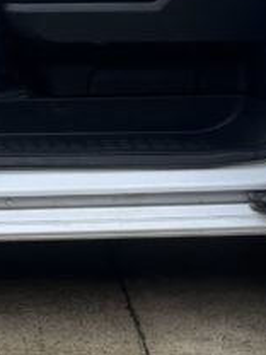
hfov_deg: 11.3
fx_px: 1311
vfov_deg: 14.6
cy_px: -135
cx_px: -90
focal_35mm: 128
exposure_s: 1/122
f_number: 1.6
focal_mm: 5.1
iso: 50
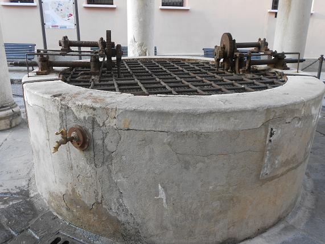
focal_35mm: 29
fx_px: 272
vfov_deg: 48.2
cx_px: 162
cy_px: 122
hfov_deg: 61.7
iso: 80
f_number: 3.4
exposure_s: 1/30
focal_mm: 5.1
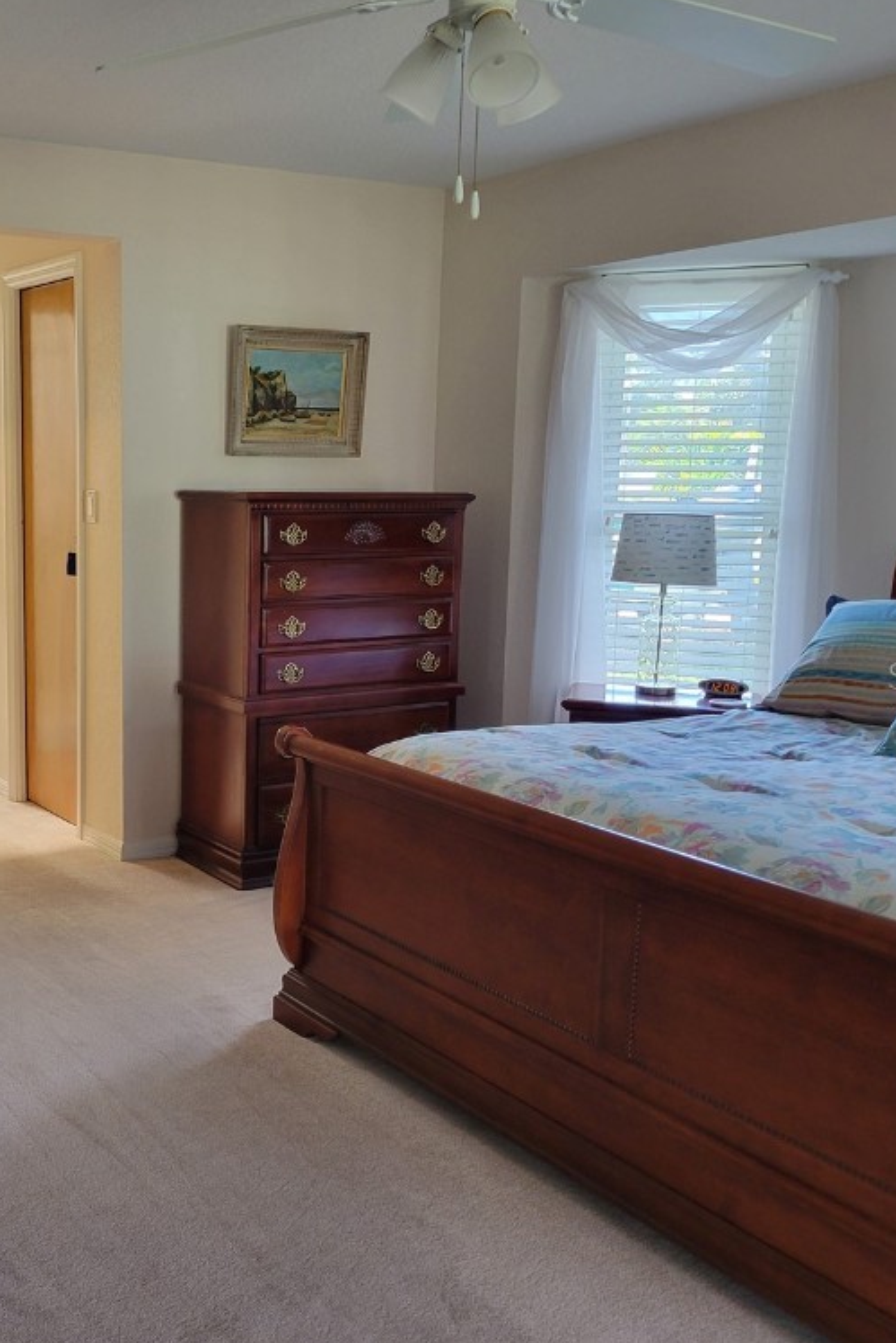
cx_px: 138
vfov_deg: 51.9
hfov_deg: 34.5
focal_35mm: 37
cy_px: 675
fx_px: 1381
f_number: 1.8
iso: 200
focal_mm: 5.4
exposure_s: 1/60
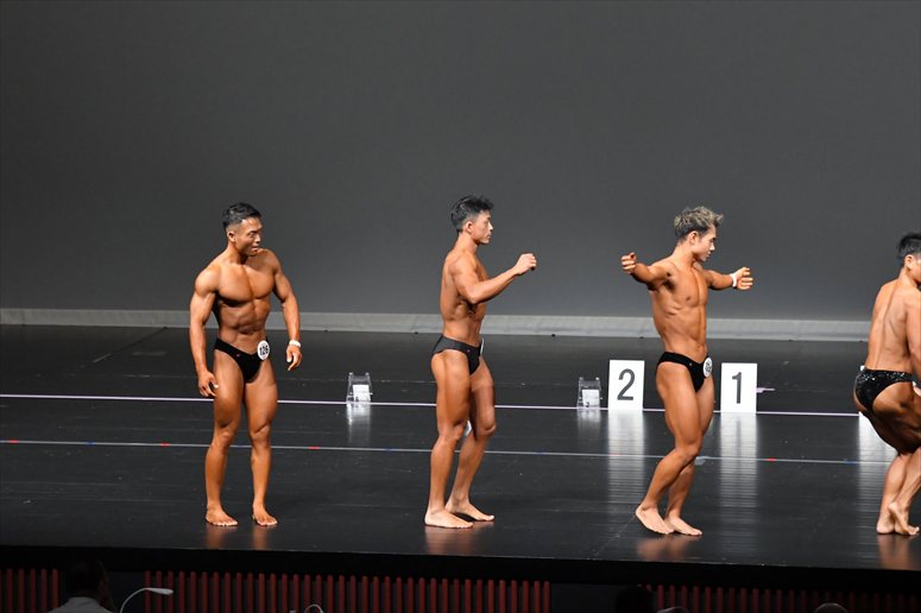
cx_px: 460
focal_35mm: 187
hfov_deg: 11.0
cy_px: 306
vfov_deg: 7.3
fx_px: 4782
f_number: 5.6
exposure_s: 1/400
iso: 5000
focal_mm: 125
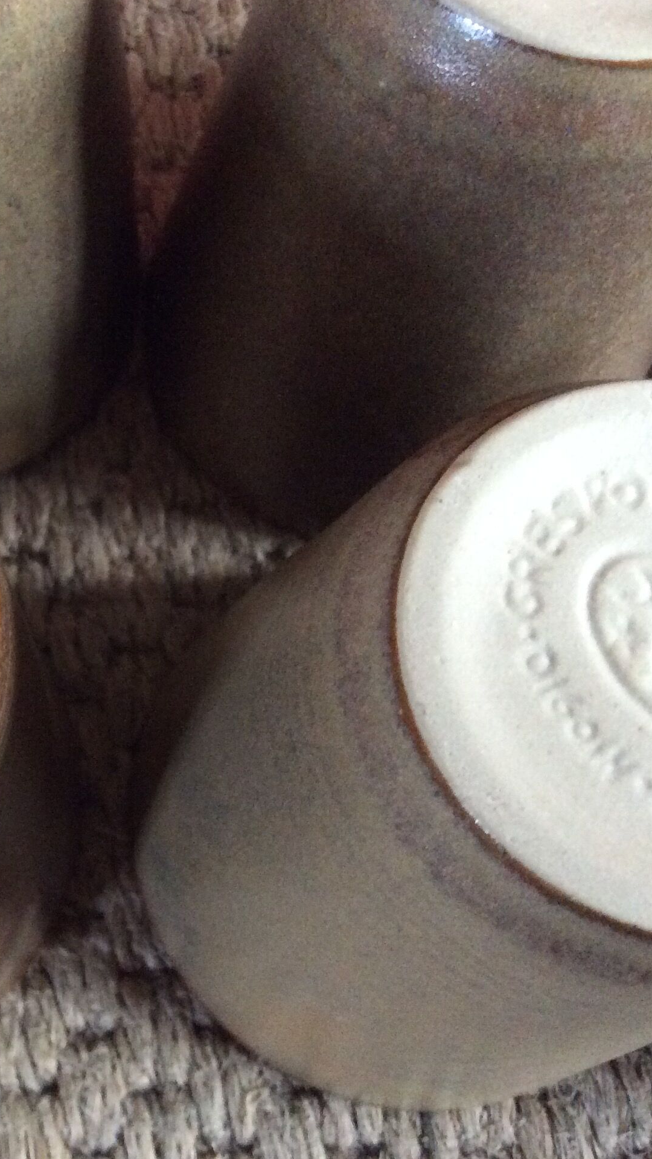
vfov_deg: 43.7
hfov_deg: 24.2
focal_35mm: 47
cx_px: -18
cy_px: 579
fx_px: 1445
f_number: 2.4
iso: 320
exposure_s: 1/17
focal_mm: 3.3
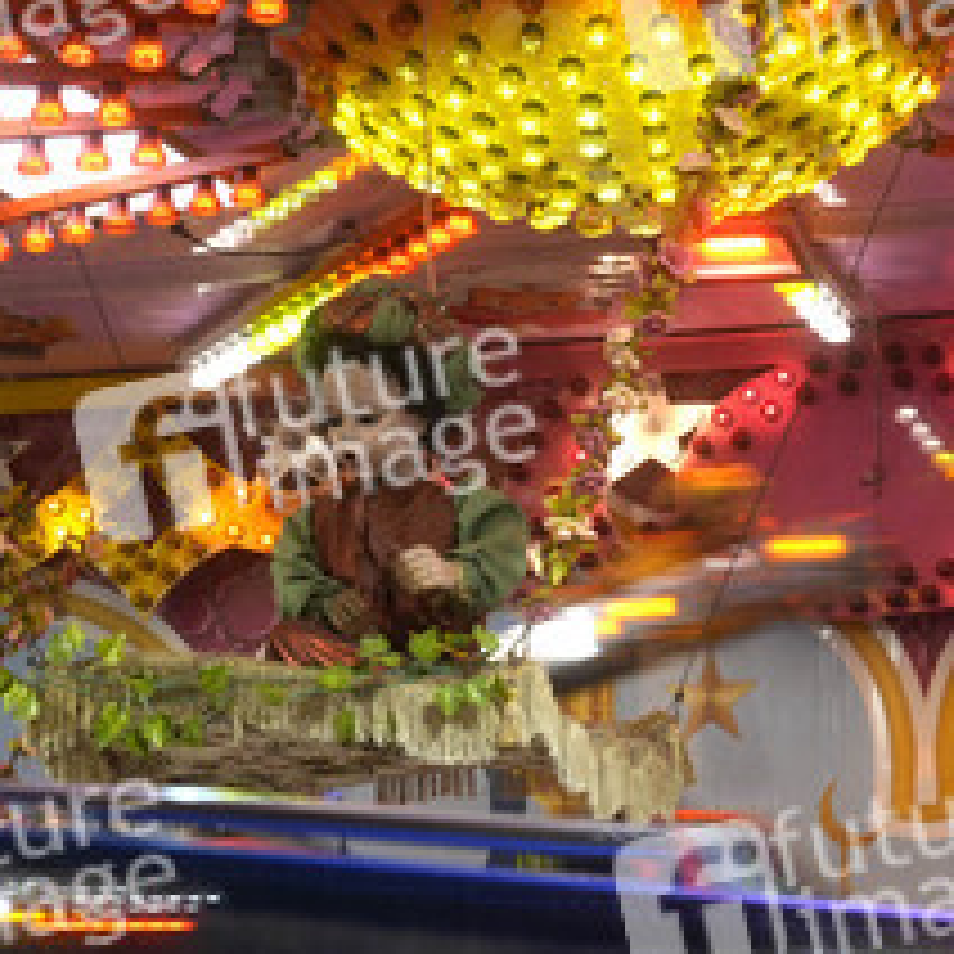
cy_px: 662
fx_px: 2245
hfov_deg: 24.0
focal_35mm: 72
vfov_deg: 23.8
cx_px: 436
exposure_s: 1/13
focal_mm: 30
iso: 250
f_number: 9
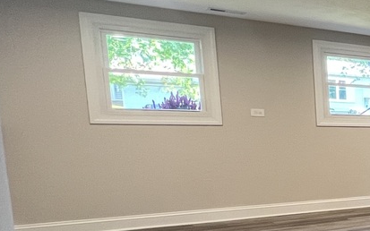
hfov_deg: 23.9
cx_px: 637
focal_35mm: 48
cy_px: 192
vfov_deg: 26.3
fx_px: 484
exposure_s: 1/60
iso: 200
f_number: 1.8
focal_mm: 1.57
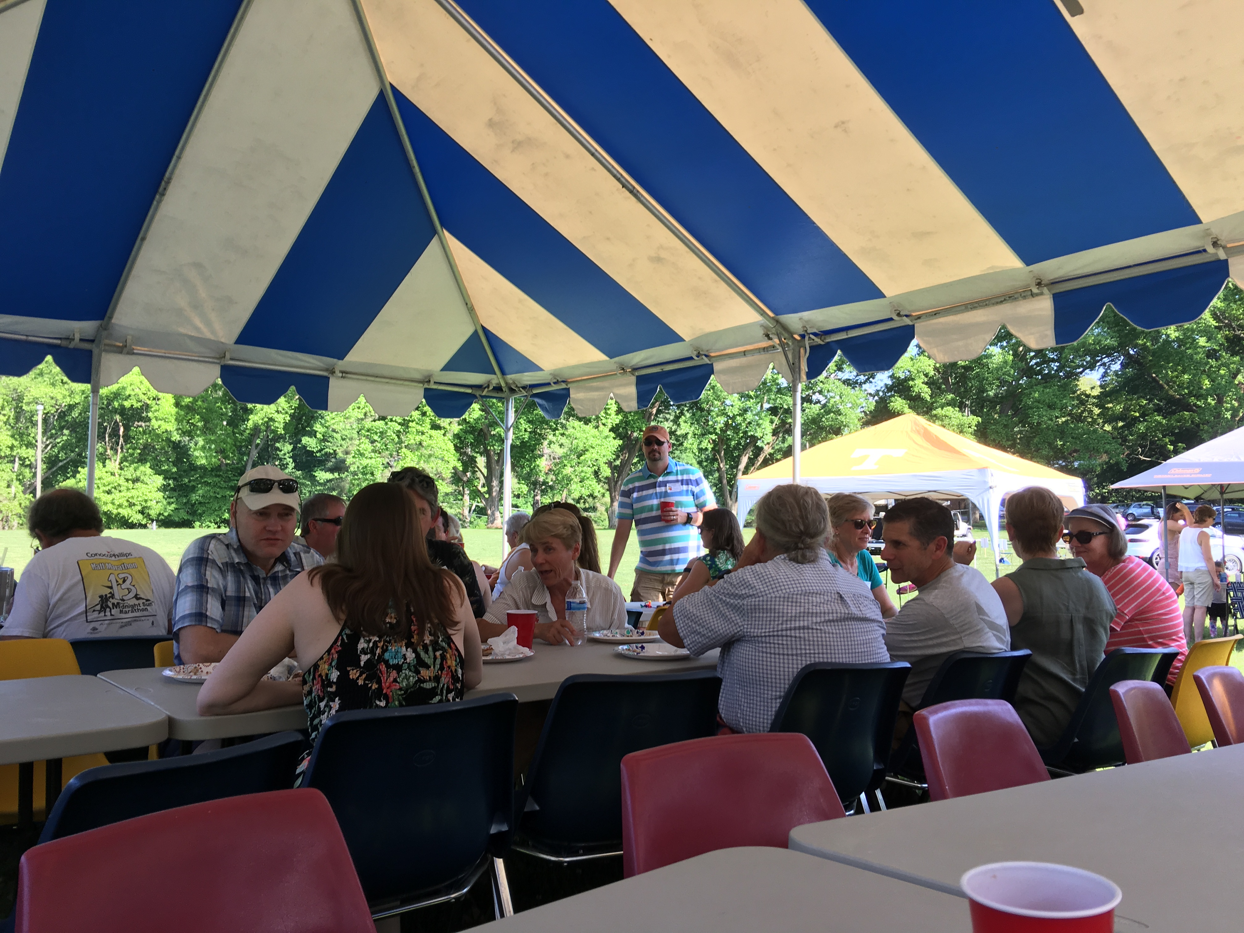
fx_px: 1042
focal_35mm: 29
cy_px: 466
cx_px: 622
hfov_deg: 61.7
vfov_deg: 48.2
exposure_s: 1/169
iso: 25
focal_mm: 4.15
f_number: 2.2
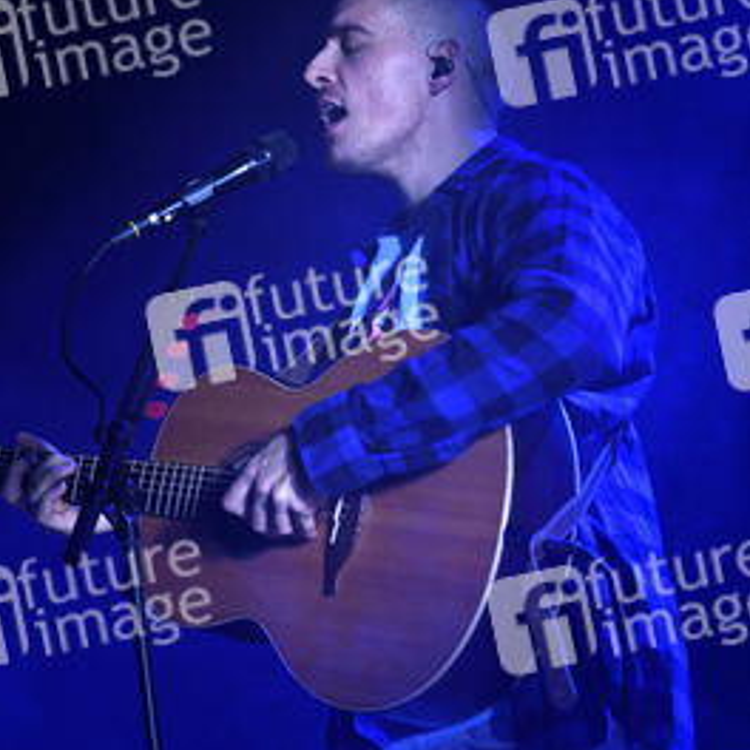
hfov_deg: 10.9
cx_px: 375
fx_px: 3947
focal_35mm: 161
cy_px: 466
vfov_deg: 10.9
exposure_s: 1/250
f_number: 3.5
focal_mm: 125
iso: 800
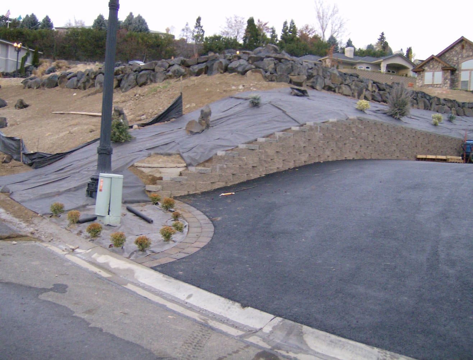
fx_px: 494
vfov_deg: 40.0
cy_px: 180
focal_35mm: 36
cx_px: 236
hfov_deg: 51.1
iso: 195
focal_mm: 6
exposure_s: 1/64
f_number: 2.8
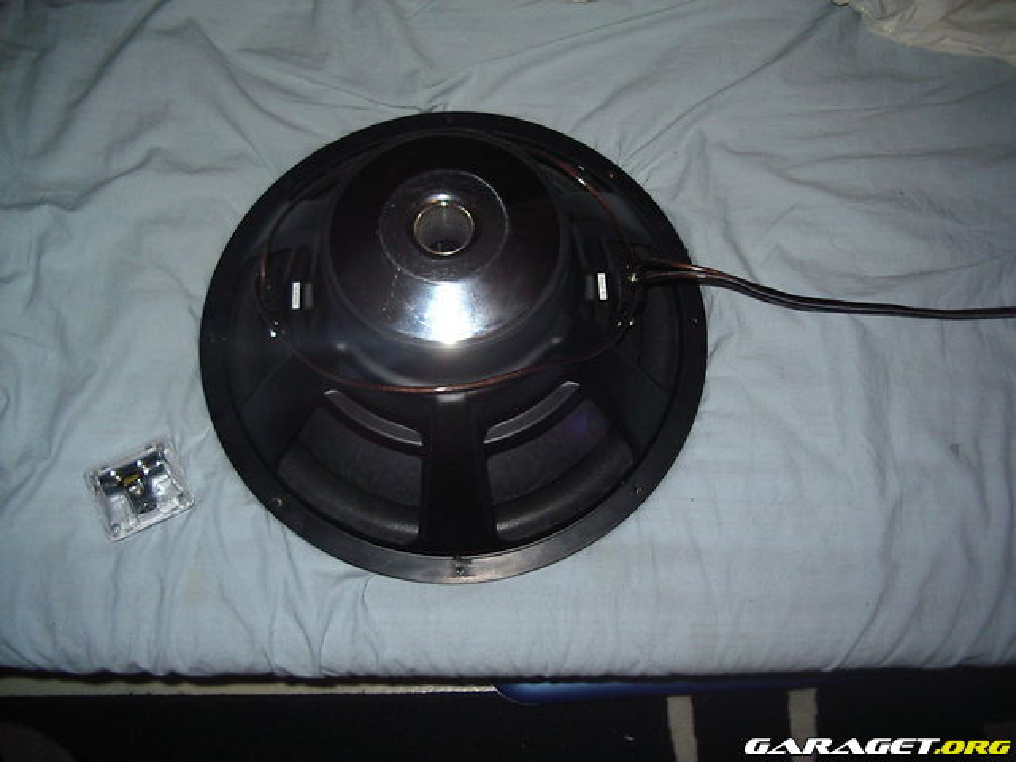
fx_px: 1115
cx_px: 508
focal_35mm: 38
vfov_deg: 37.7
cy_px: 381
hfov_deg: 49.0
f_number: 2.6
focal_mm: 5.8
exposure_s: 1/60
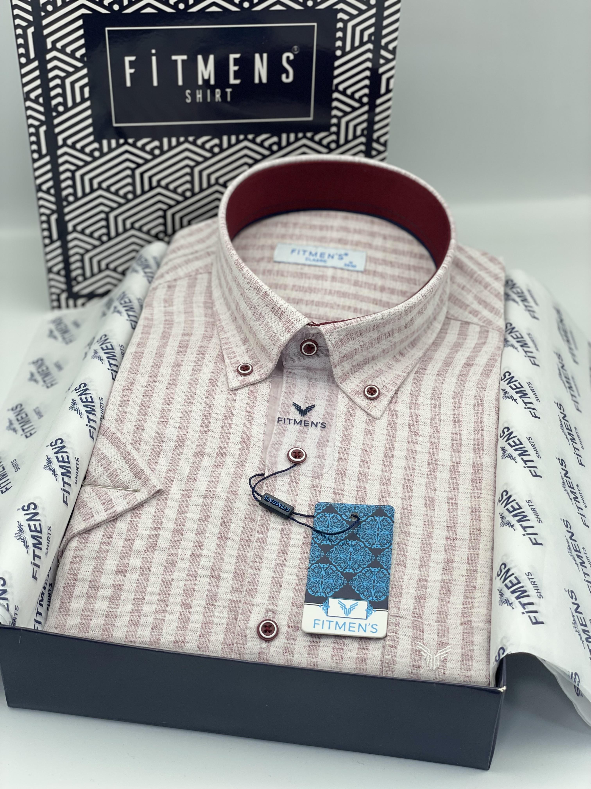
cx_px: 296
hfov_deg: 28.0
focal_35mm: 52
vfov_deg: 36.8
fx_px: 1184
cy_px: 394
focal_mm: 6
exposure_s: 1/187
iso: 25
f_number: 2
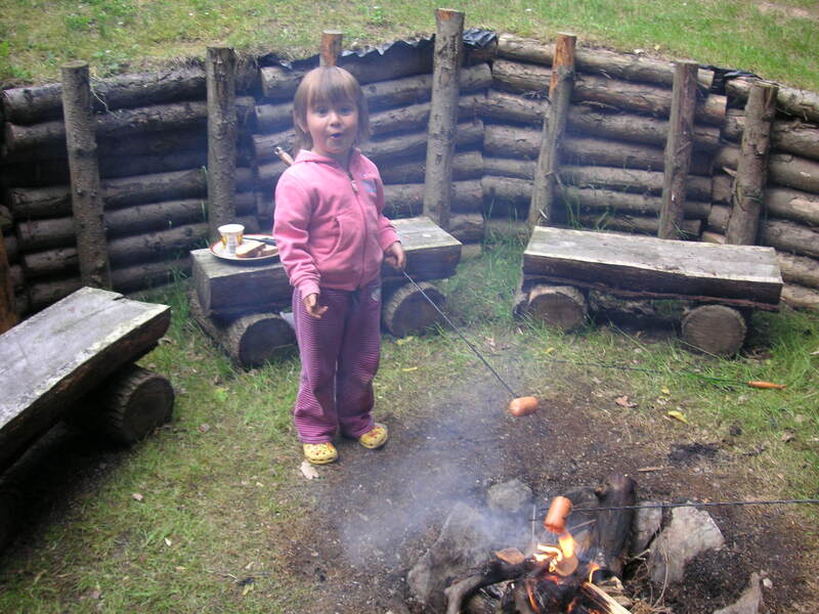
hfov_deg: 50.1
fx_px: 875
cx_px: 410
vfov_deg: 38.7
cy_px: 307
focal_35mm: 37
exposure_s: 1/45
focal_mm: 6.1
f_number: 2.8
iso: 50
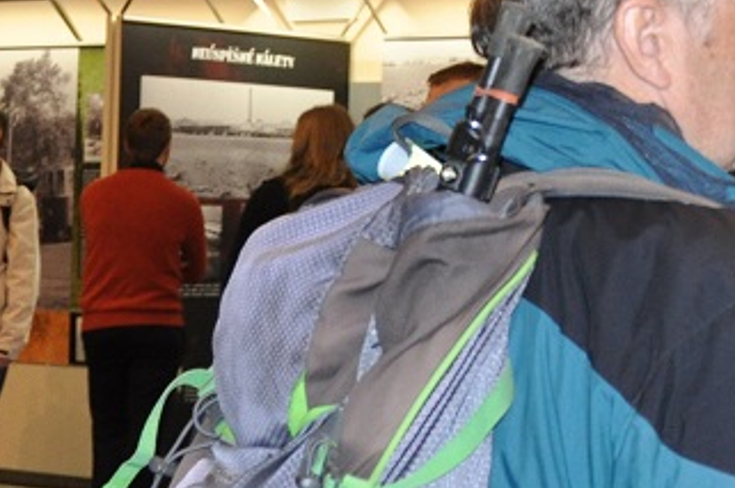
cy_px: 145
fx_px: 2283
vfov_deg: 12.2
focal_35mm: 112
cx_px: 939
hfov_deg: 17.3
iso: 800
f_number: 3.5
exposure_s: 1/60
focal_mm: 20
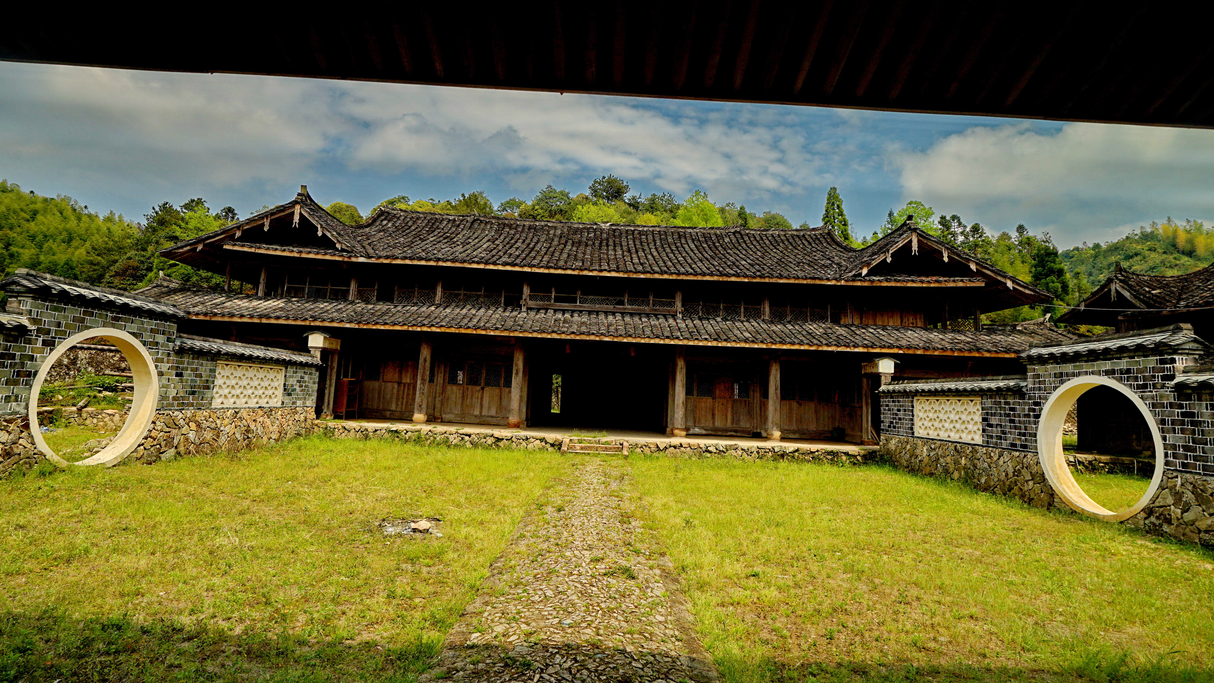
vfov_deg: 63.9
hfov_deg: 95.9
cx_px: 600
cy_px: 325
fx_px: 547
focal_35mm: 17
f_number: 9
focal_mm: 16
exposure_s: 1/250
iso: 100
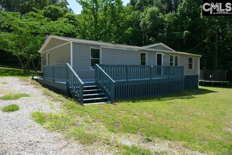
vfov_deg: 53.2
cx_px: 116
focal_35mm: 24
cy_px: 78
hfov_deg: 73.7
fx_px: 155
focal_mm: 24
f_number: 6.3
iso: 800
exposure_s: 1/1600
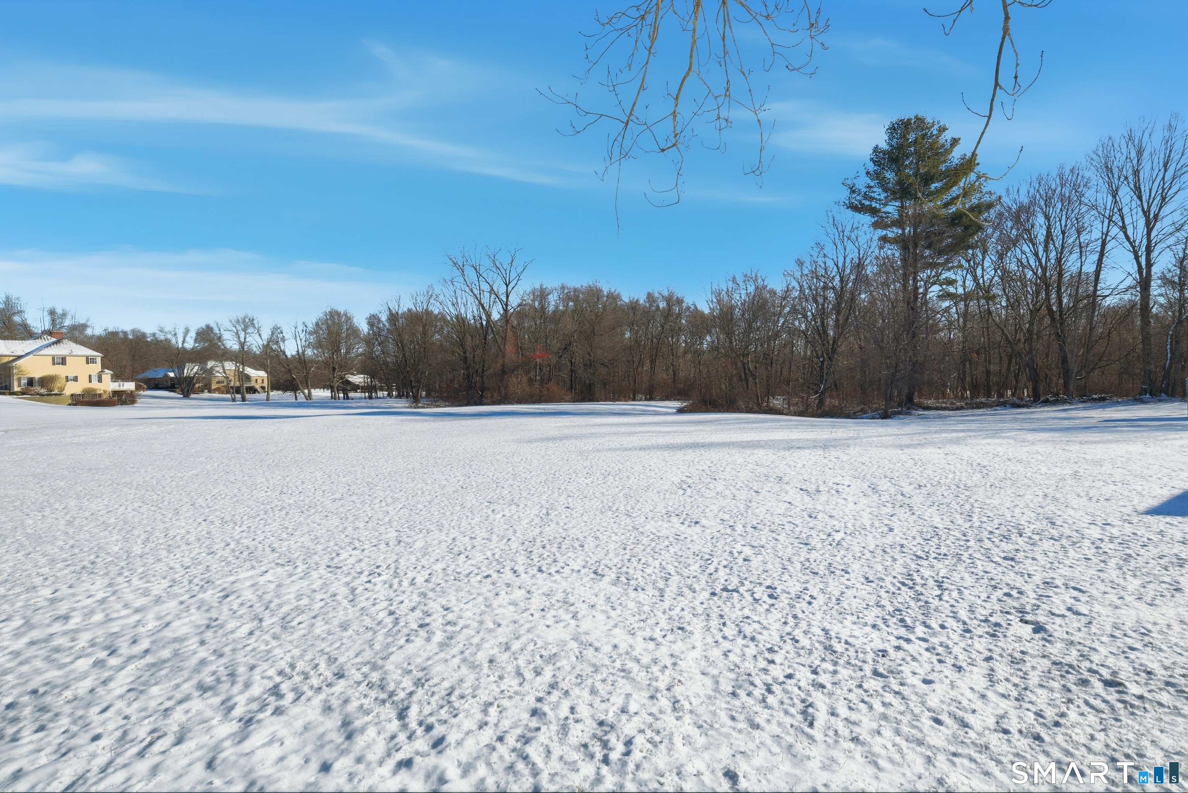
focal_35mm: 18
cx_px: 594
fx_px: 594
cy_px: 396
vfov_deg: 67.4
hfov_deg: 90.0
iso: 400
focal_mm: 18
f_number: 9
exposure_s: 1/8000
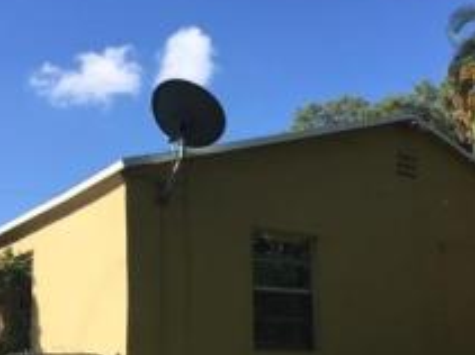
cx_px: 250
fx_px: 754
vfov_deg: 26.4
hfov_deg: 34.9
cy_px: 231
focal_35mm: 55
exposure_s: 1/1582
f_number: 2.2
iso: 32
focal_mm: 4.15
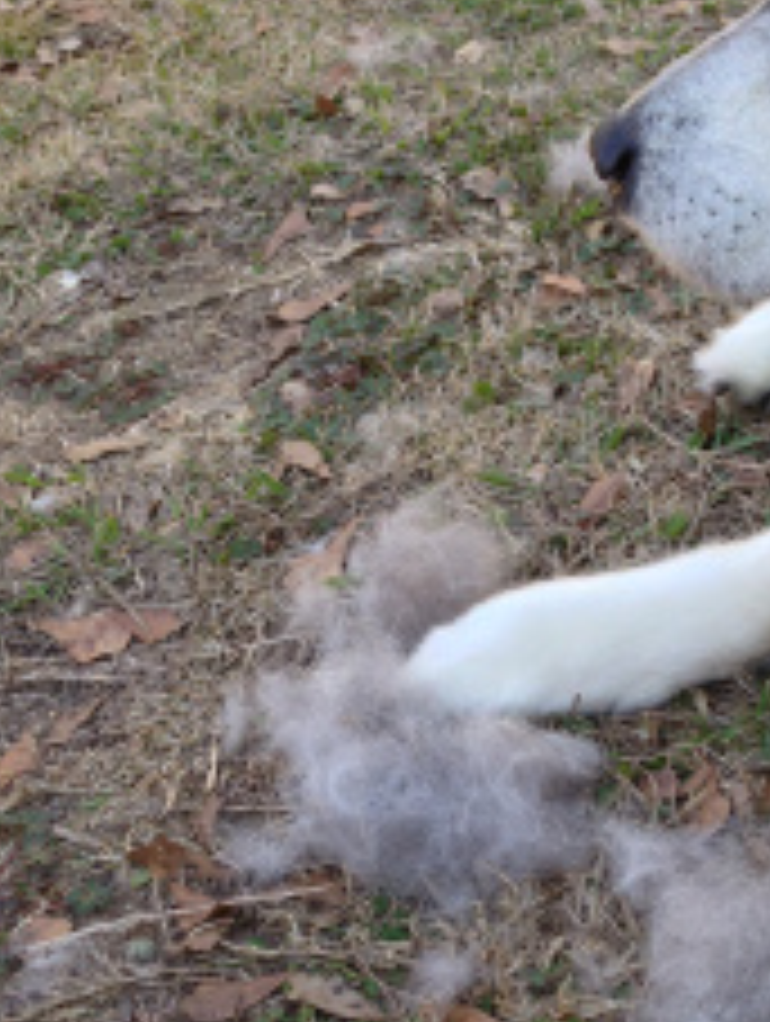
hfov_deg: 22.4
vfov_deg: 29.1
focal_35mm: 65
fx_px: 1922
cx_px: 599
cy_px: 824
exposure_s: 1/152
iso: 50
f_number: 2.4
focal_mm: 4.12
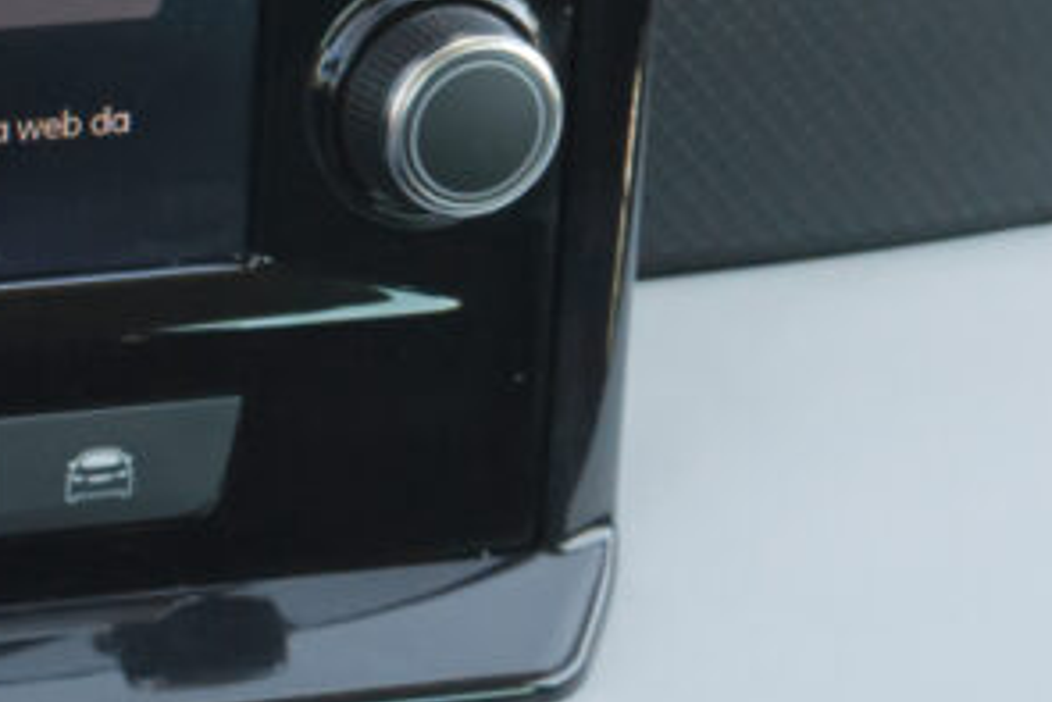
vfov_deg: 11.0
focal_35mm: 125
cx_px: -763
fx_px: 3654
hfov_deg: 14.6
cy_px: 159
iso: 2000
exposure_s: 1/160
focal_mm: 24.2
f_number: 9
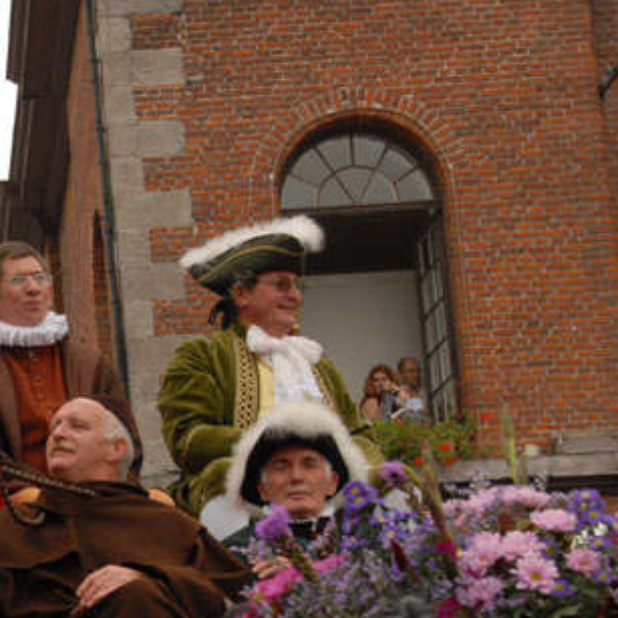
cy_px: 447
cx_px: -18
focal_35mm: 133
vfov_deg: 13.1
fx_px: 2686
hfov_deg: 12.9
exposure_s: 1/350
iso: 400
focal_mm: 40
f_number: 10
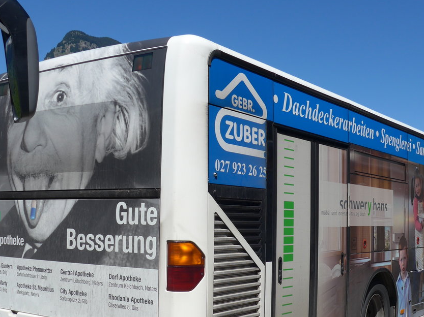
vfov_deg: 29.4
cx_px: 234
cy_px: 217
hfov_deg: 38.9
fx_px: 600
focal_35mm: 49
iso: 80
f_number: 3.2
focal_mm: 7
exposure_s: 1/1600
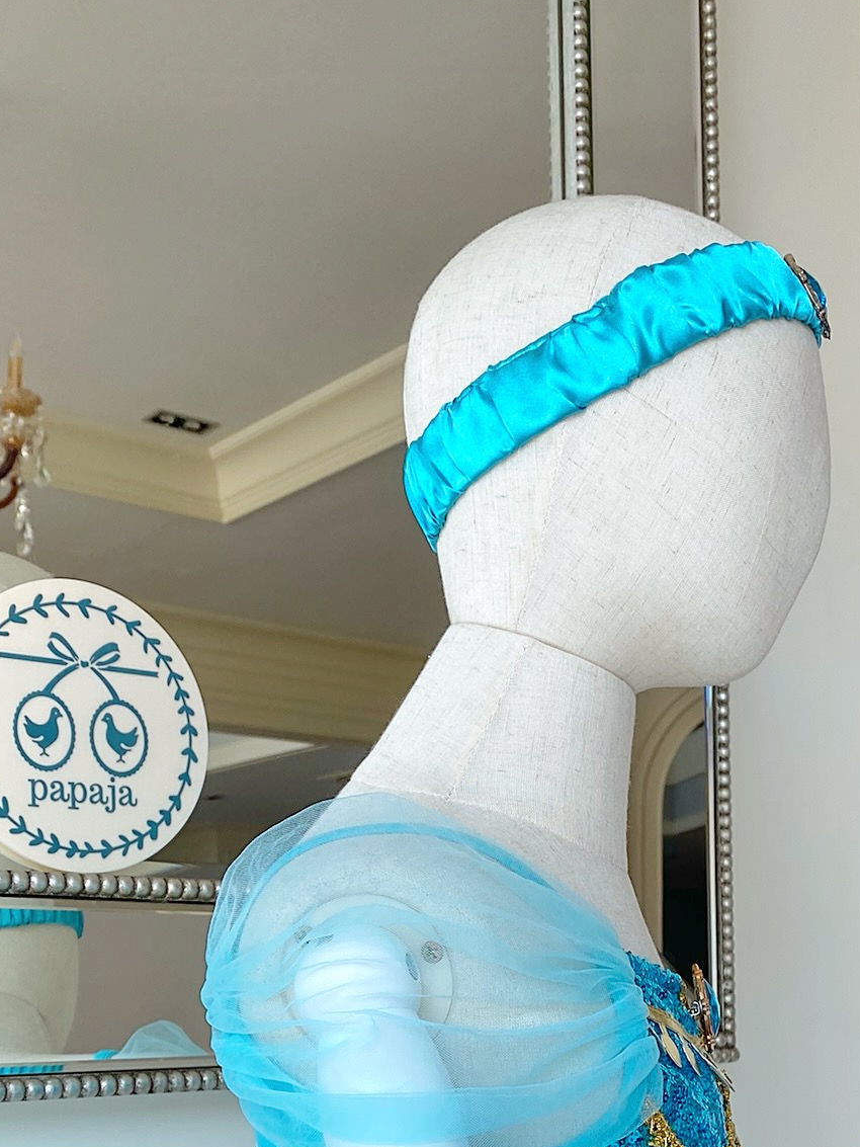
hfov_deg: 30.8
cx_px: 510
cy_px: 1033
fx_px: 1557
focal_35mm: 47
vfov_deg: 37.7
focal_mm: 4.25
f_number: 1.8
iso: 32
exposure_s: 1/122
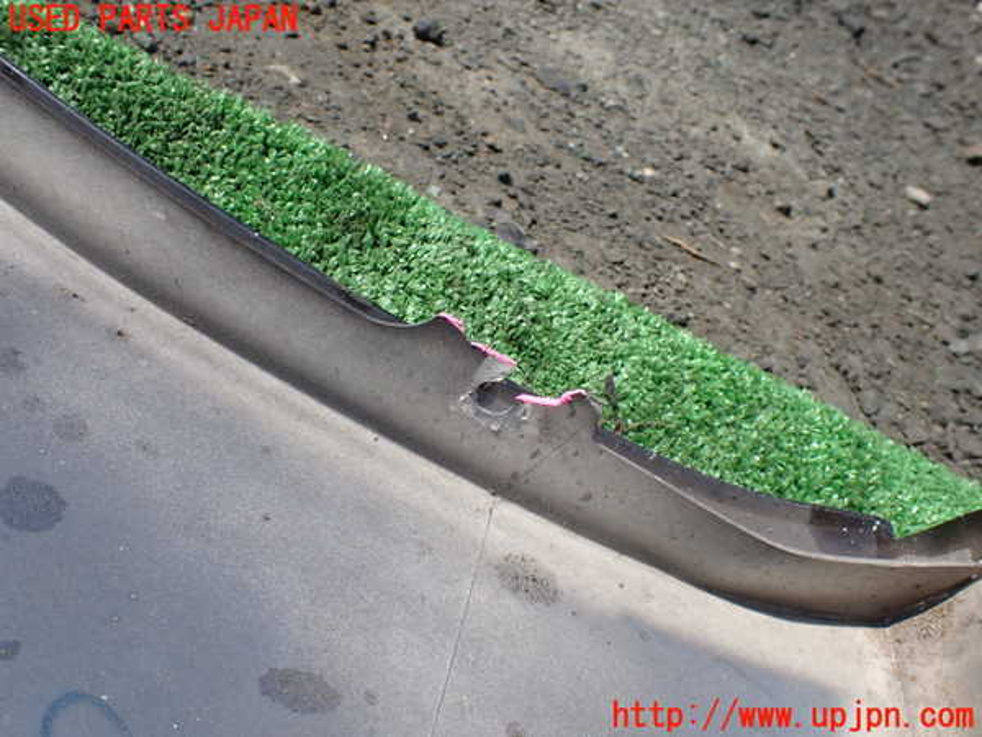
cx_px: 491
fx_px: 851
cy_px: 368
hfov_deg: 60.0
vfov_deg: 46.8
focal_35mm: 30
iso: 100
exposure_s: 1/1000
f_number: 3.2
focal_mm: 5.4
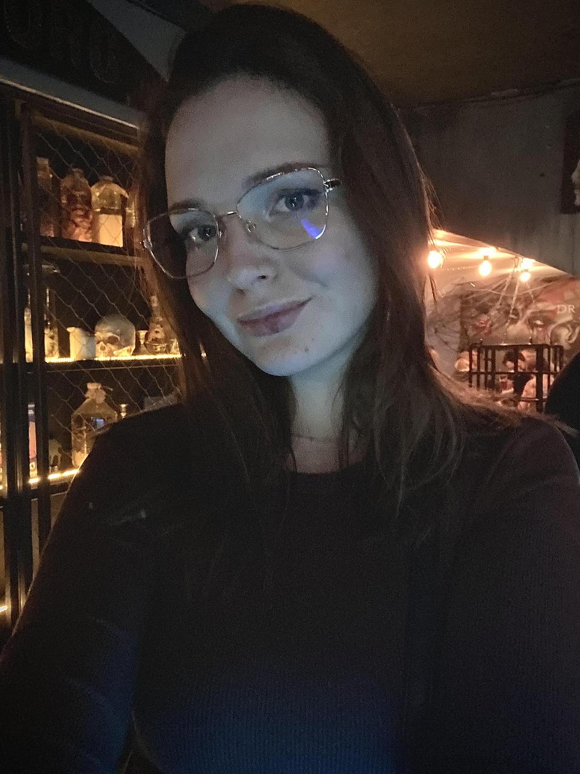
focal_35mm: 30
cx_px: 290
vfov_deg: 60.0
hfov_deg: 46.8
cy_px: 387
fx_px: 670
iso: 1600
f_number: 2.2
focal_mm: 2.71
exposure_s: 1/17
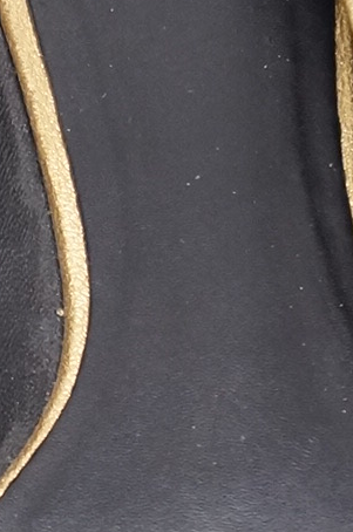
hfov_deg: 6.9
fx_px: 2864
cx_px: -233
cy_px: 498
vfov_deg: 10.6
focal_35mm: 194
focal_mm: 24
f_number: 4
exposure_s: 1/60
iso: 640
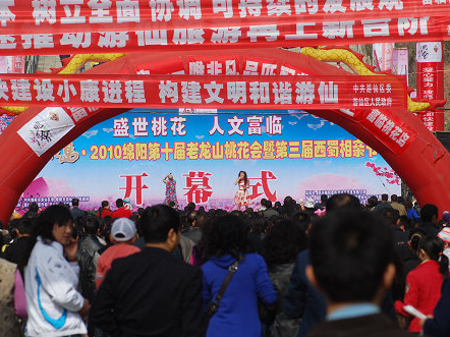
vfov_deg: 8.1
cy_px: 168
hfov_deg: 10.8
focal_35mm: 183
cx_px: 218
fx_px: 2378
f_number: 8
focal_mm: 112
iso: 200
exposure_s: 1/500
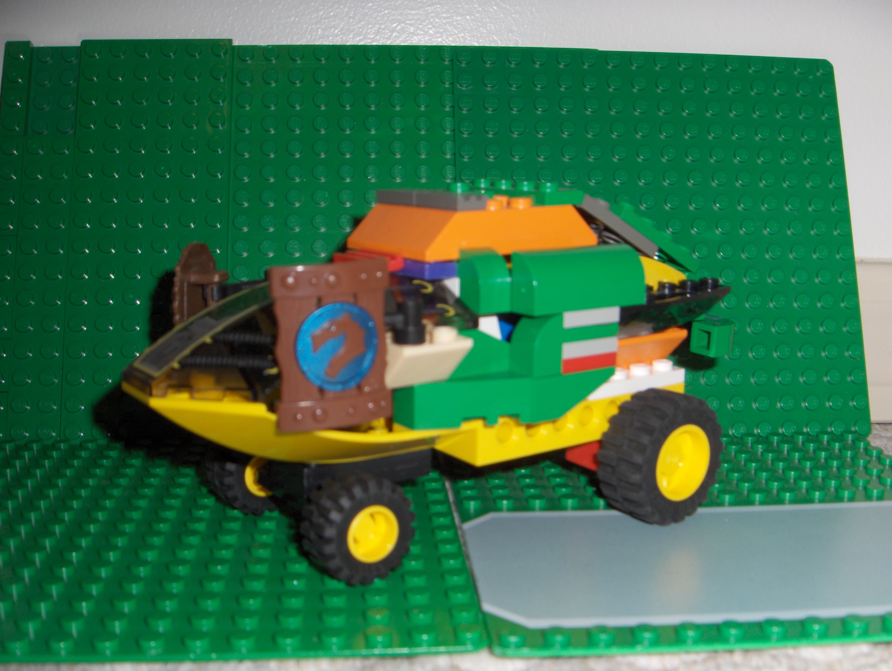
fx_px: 1006
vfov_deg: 36.9
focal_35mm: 39
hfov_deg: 47.8
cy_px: 336
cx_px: 446
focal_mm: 8
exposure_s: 1/60
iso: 100
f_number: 4.8
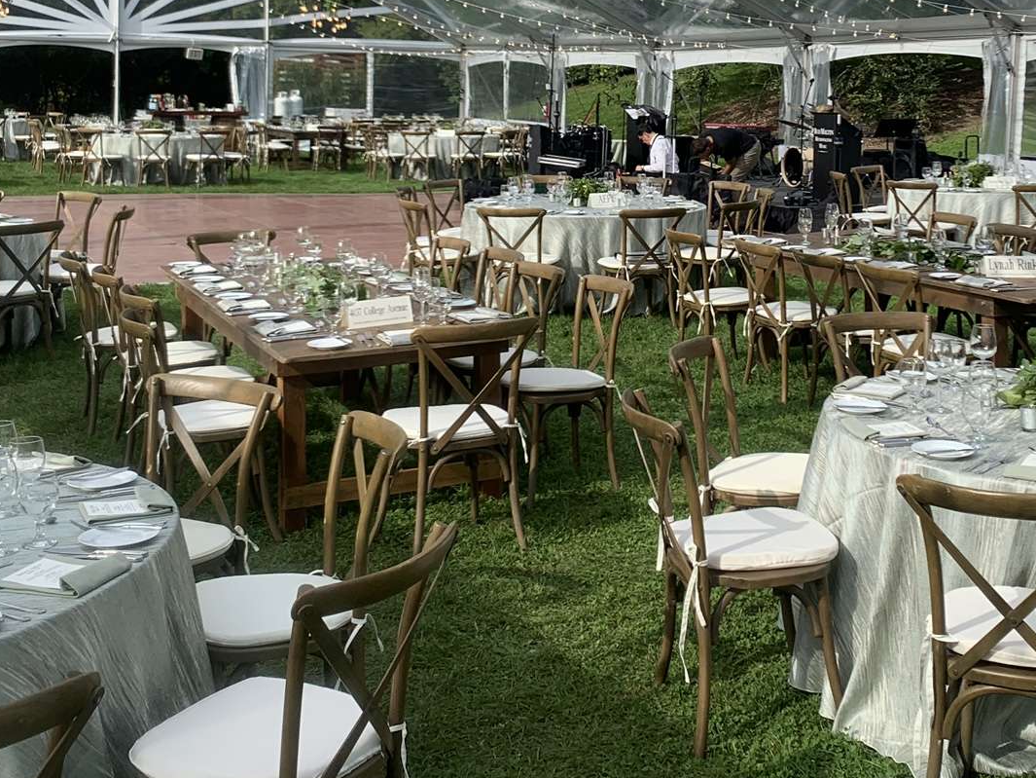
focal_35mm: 50
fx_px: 1497
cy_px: 147
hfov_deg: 38.0
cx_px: 631
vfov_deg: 28.4
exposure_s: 1/1490
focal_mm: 4.25
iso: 25
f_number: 1.8
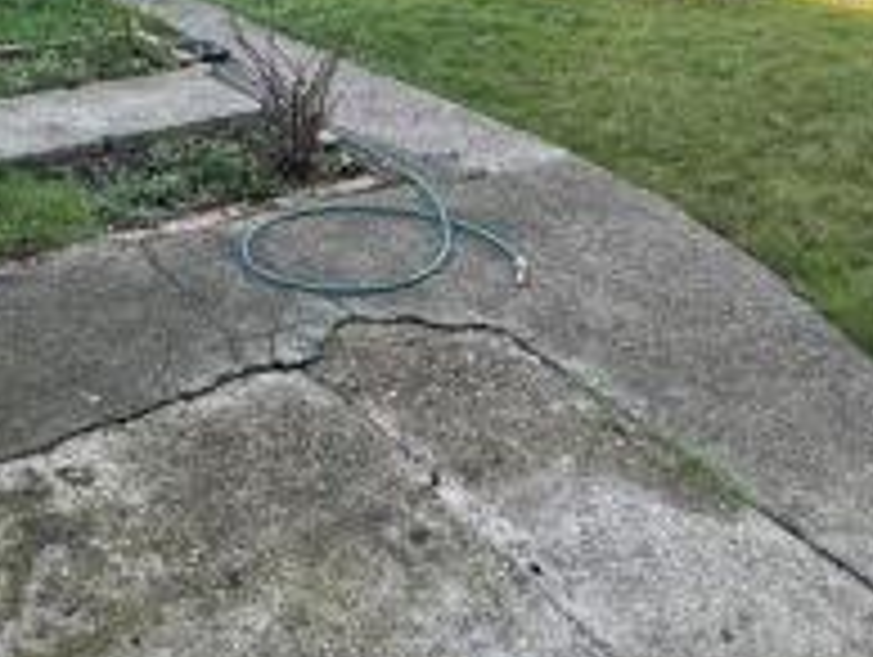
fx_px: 1061
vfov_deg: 33.3
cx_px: 268
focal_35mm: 42
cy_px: 124
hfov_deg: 43.9
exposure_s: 1/135
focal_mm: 2.22
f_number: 2.2
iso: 40
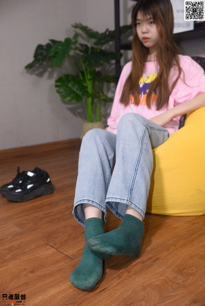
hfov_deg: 37.9
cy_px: 153
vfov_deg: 54.4
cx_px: 102
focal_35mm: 35
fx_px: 299
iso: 500
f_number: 5
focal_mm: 35
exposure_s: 1/100
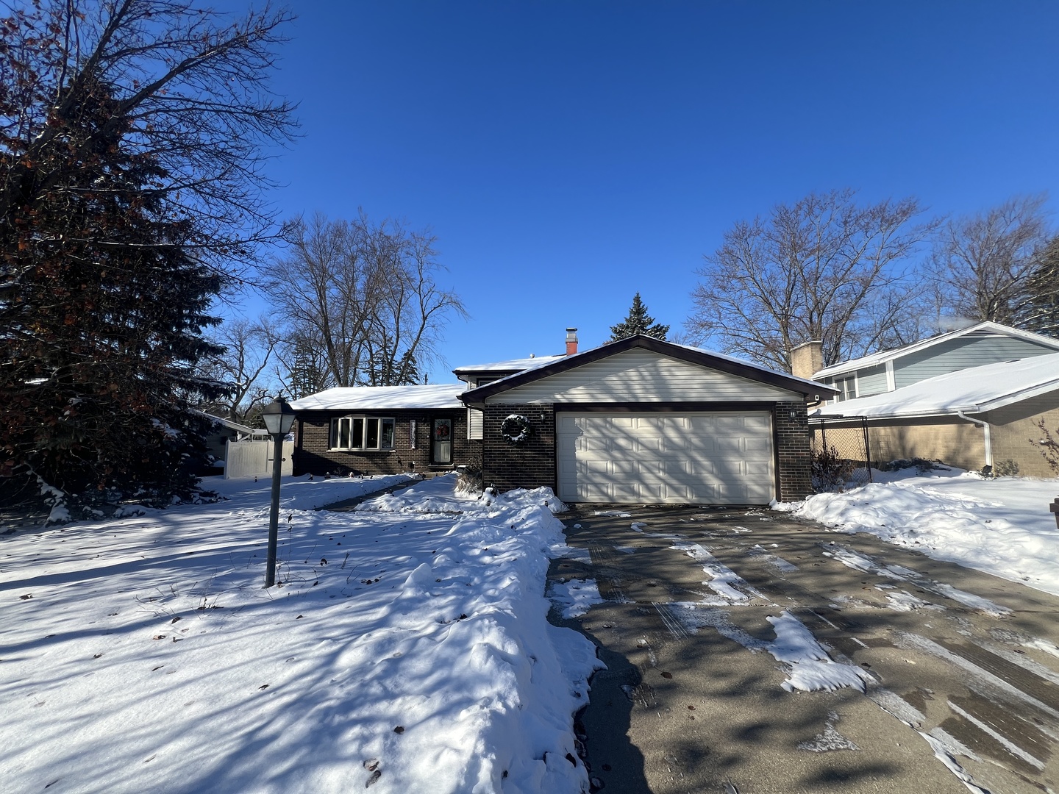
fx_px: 398
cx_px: 530
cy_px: 397
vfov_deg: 89.9
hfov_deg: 106.2
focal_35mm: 13
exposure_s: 1/1623
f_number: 1.8
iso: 32
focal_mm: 1.57
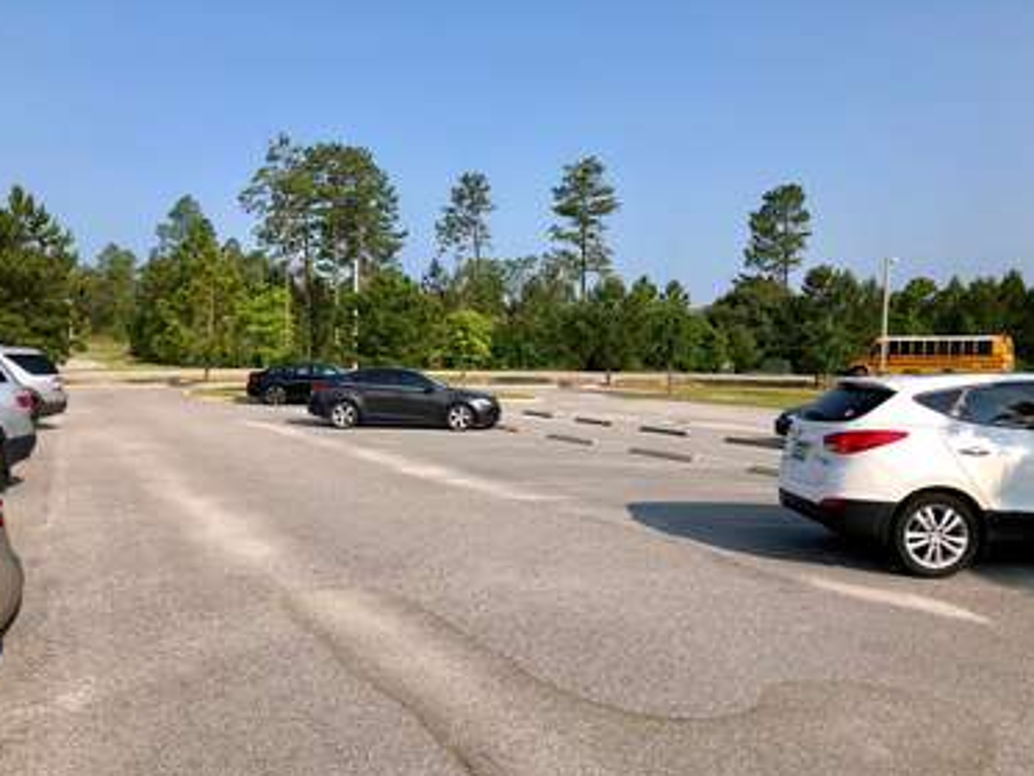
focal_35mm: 30
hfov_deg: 59.9
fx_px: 896
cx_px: 513
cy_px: 407
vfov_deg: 46.8
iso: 20
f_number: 1.8
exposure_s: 1/1715
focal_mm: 4
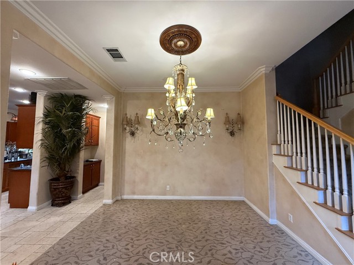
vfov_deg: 85.7
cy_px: 132
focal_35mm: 14
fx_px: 143
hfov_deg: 102.1
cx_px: 177
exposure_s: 1/60
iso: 400
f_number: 2.2
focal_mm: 2.22
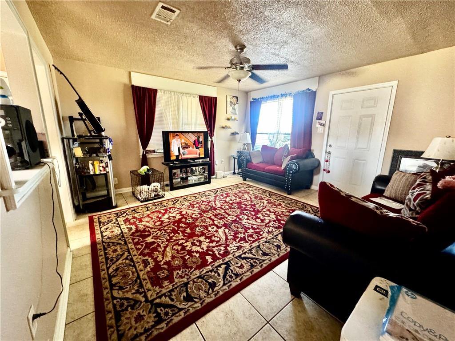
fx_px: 184
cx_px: 228
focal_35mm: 14
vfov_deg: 85.7
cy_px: 170
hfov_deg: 102.1
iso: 640
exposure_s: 1/55
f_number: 2.2
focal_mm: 2.22
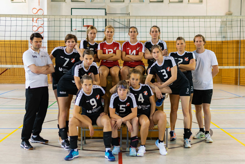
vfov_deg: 25.8
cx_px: 122
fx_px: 357
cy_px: 82
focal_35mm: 52
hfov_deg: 37.8
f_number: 2.5
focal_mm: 35
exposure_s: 1/30
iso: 160
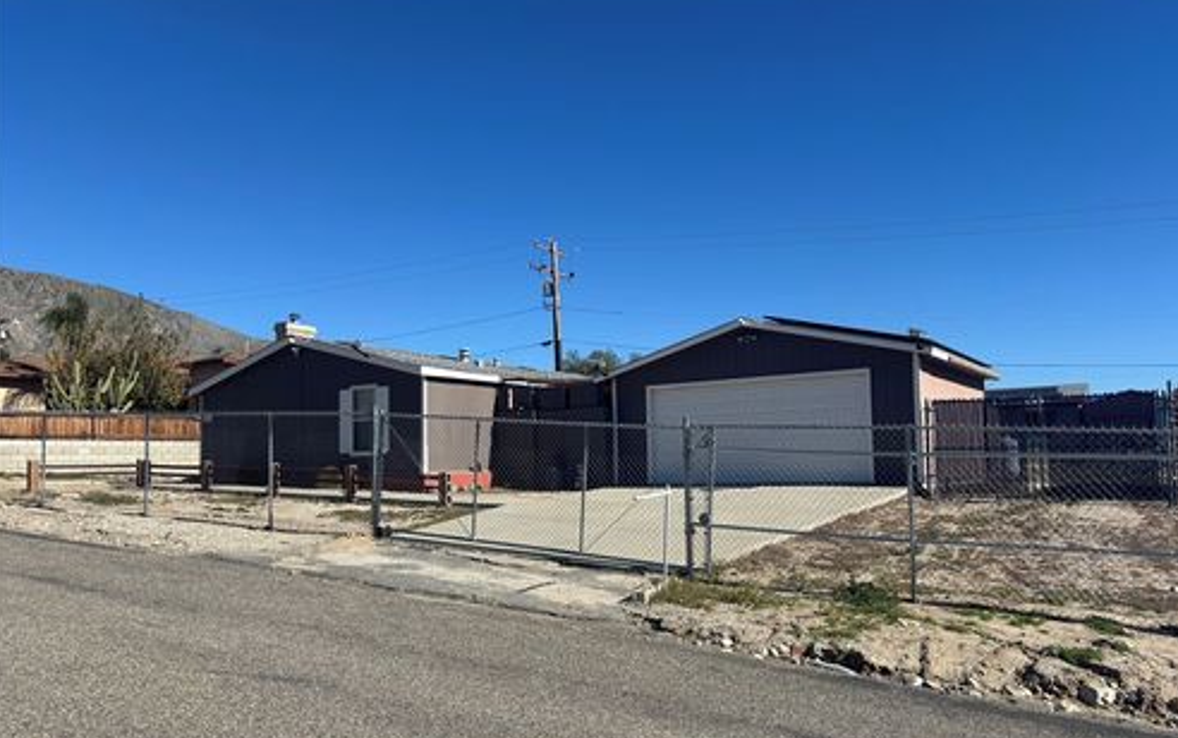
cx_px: 589
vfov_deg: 44.5
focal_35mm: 28
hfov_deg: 66.4
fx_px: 899
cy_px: 416
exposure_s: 1/4255
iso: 50
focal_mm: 5.96
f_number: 1.6
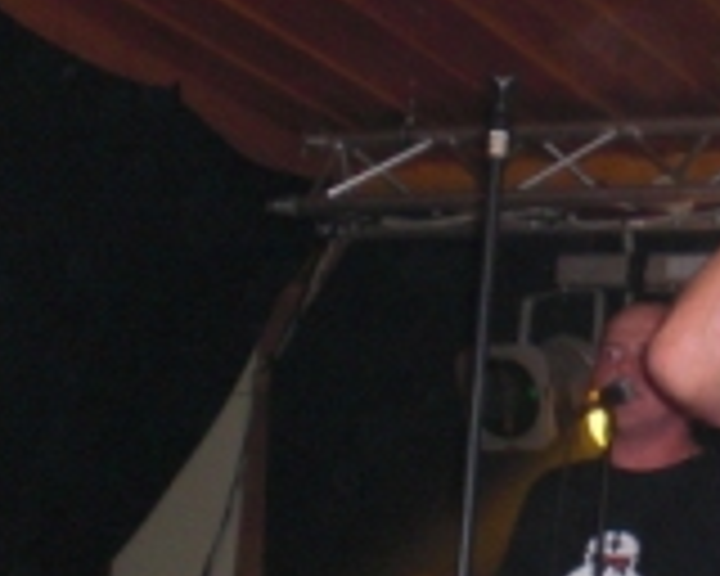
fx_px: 2216
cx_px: 958
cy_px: 428
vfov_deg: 14.8
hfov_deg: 17.2
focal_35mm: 104
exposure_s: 1/60
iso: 200
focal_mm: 6.3
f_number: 3.1
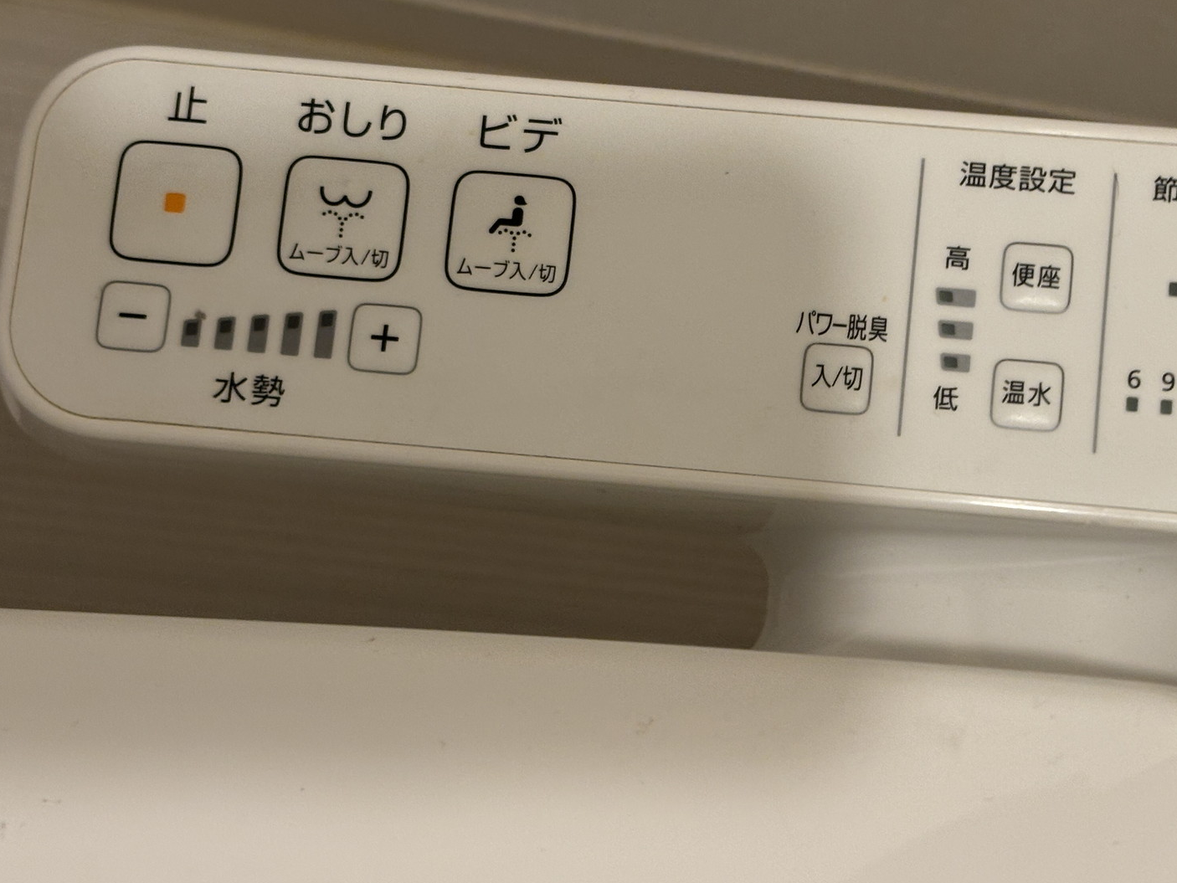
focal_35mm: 71
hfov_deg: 27.2
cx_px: 786
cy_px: 393
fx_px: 2415
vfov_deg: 20.7
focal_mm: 5.96
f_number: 1.6
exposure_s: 1/50
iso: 100
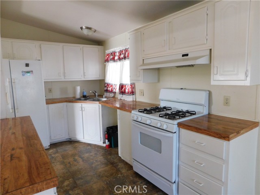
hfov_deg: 73.9
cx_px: 130
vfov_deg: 58.9
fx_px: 173
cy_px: 98
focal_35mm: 23
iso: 220
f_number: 3
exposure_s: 1/30
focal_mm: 4
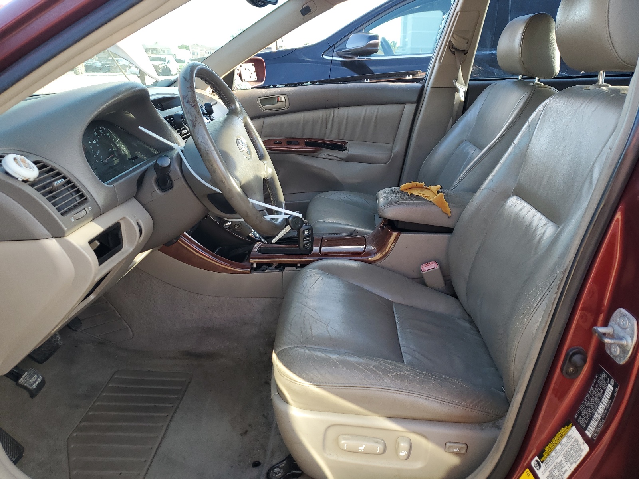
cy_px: 240
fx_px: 480
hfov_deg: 67.3
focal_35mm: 26
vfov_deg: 53.1
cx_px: 320
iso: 50
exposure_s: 1/175
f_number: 1.5
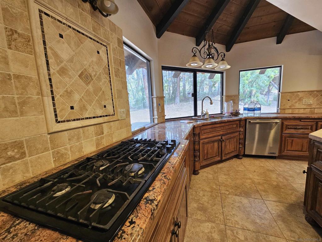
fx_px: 121
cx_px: 161
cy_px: 121
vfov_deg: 89.9
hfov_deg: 106.2
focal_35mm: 13
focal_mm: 2.2
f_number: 2.2
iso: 100
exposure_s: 1/60
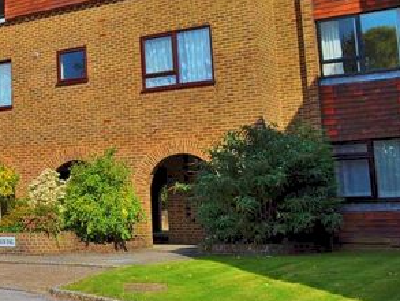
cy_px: 76
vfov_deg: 23.4
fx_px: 717
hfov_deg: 27.6
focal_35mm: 62
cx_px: -75
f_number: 10
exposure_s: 1/400
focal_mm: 18
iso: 200
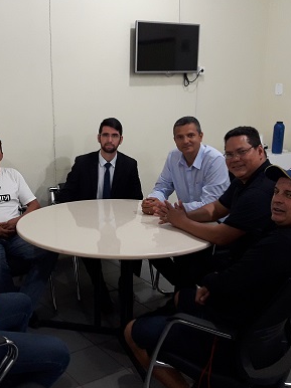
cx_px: 75
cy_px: 188
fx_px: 505
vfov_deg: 42.1
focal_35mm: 45
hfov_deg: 31.6
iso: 160
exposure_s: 1/30
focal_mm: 3.7
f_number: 1.9
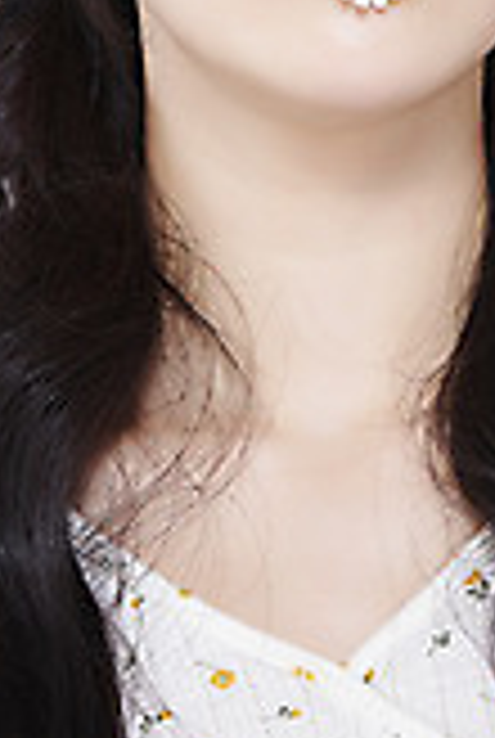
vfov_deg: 8.0
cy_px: -94
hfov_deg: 5.4
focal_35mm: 256
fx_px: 5257
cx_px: 389
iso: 64
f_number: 11
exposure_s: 1/125
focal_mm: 105
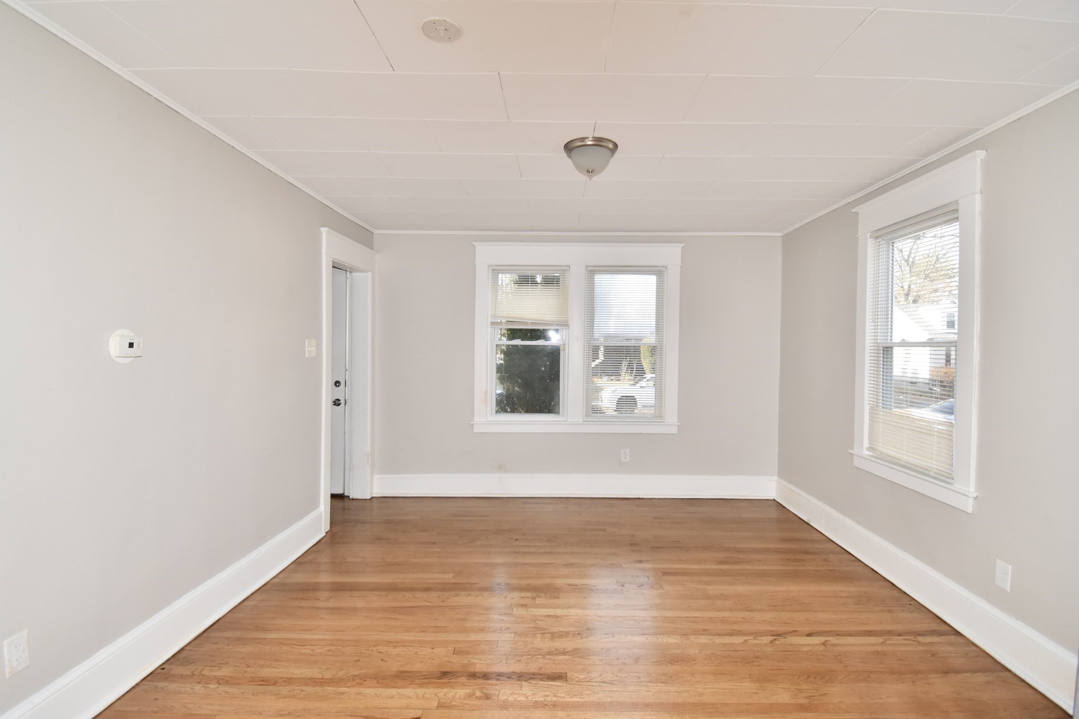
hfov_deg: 100.4
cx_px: 540
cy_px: 360
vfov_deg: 77.3
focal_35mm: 15
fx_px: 450
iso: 560
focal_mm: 10
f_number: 5.6
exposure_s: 1/125
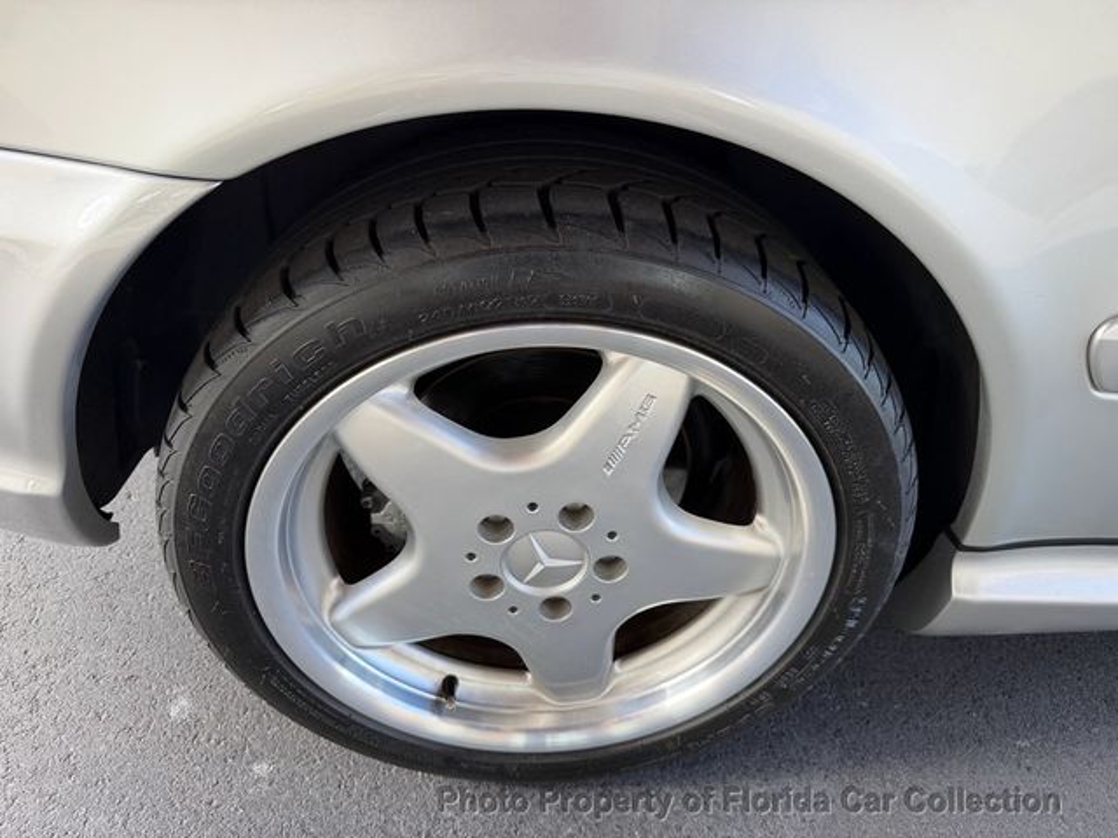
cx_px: 559
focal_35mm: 24
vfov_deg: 56.8
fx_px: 775
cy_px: 419
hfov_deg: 71.6
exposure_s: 1/163
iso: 64
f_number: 1.78
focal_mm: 6.76
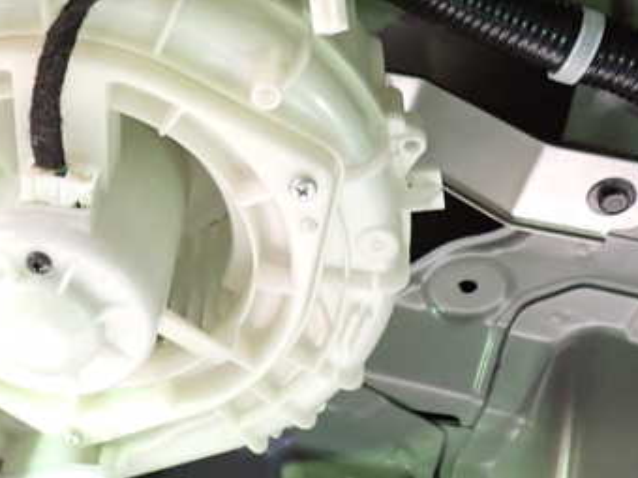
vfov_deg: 27.4
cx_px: 113
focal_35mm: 53
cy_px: 165
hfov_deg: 34.8
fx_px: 977
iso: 800
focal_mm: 5.4
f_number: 2.3
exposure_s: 1/15
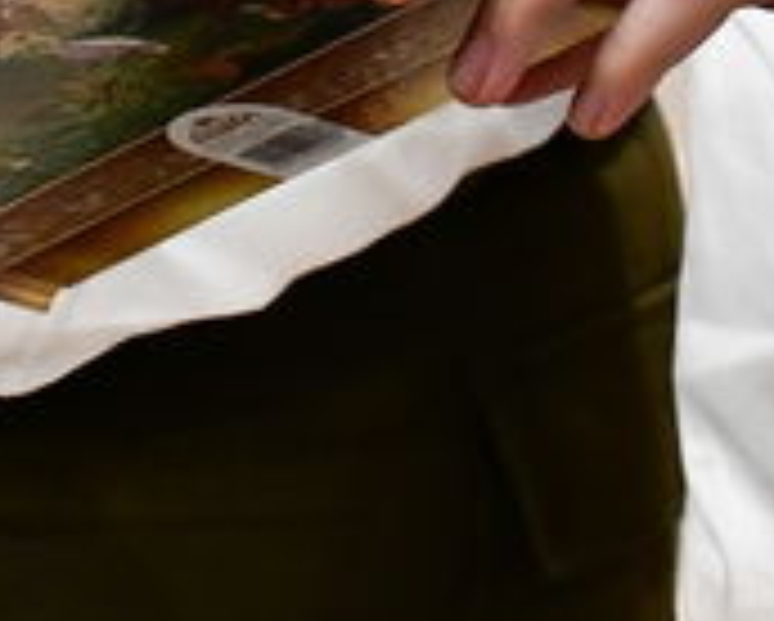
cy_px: -1217
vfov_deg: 5.1
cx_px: 819
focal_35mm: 290
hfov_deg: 6.6
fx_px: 6651
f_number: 5.6
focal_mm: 38
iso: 3200
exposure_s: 1/100
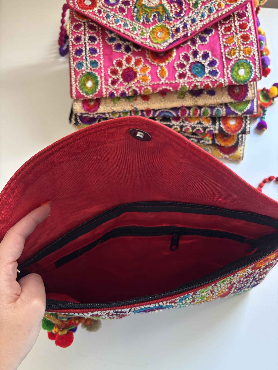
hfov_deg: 53.1
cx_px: 139
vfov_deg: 67.3
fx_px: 278
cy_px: 185
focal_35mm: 26
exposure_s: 1/60
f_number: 1.6
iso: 320
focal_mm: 5.96
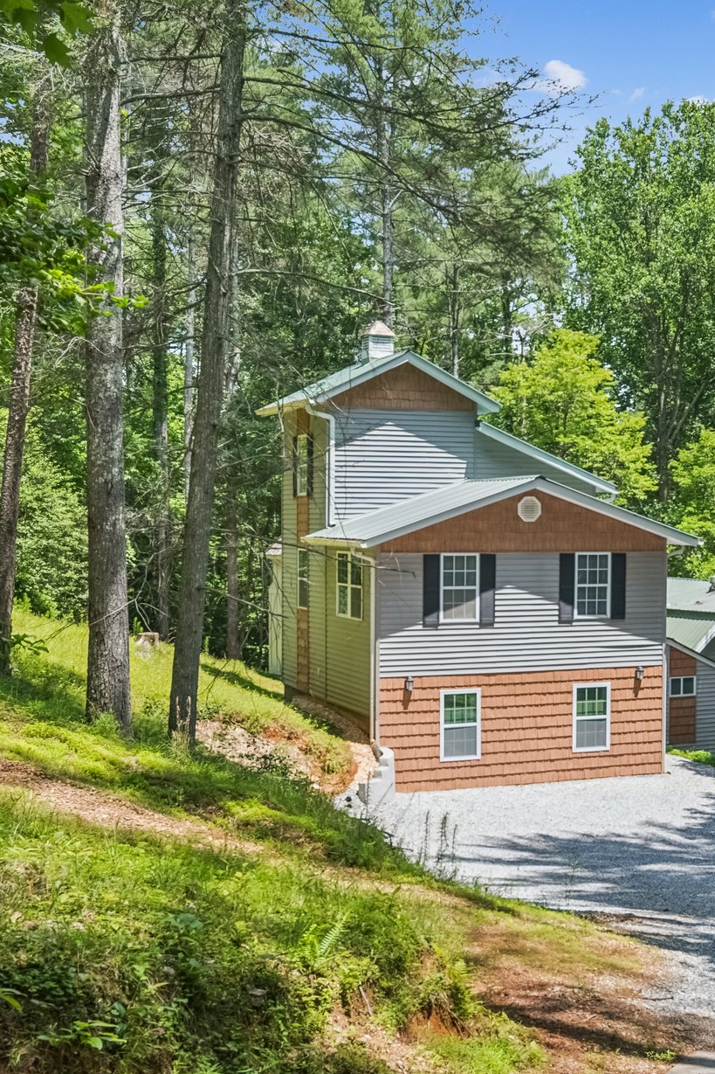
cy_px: 571
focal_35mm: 50
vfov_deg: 39.6
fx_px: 1490
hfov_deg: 26.6
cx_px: 552
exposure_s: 1/400
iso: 400
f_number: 8
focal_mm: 20
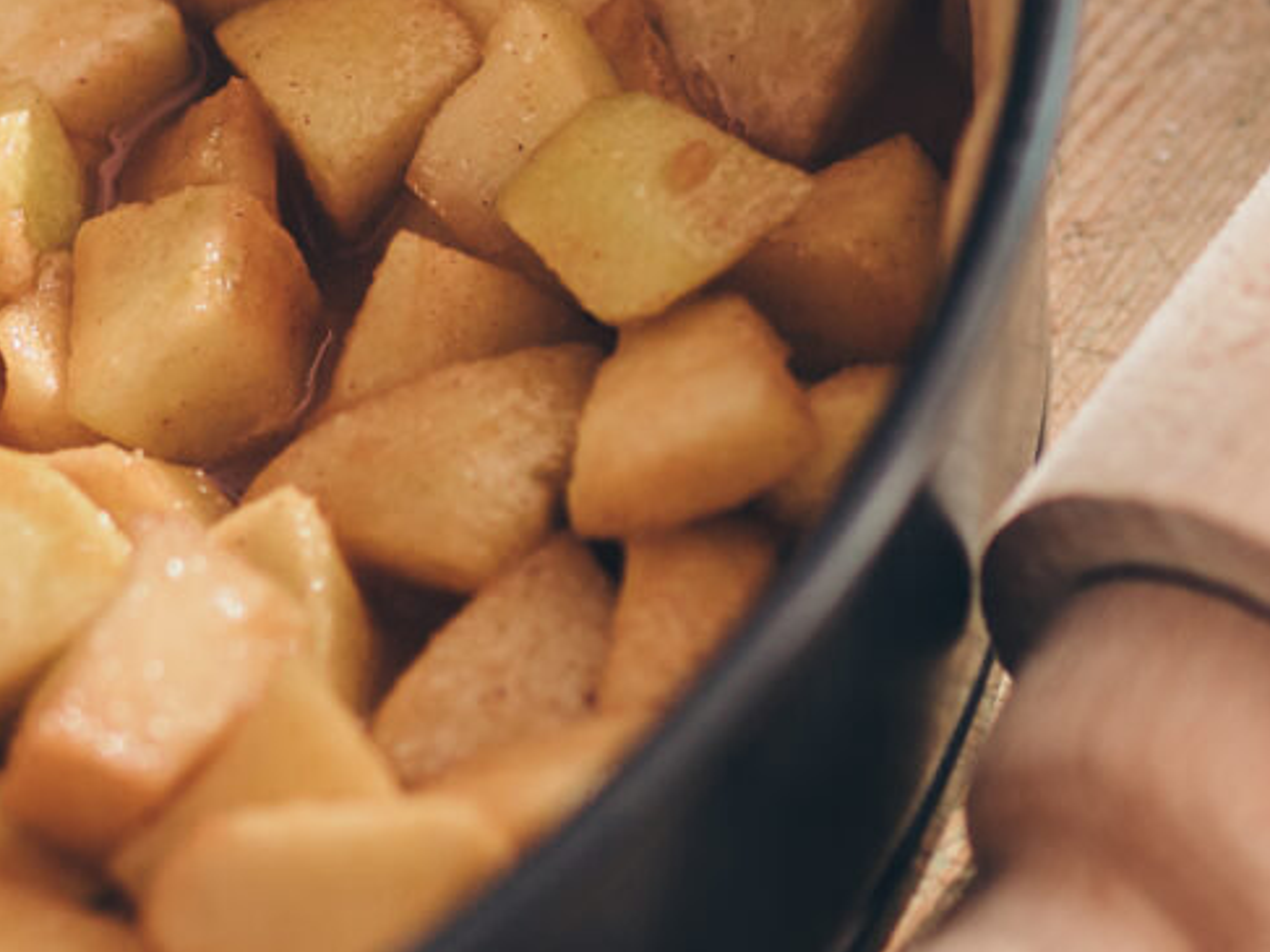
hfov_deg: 11.2
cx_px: 728
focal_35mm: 177
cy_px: 301
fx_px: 6492
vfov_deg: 8.4
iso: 100
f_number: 2
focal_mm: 35
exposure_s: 1/200
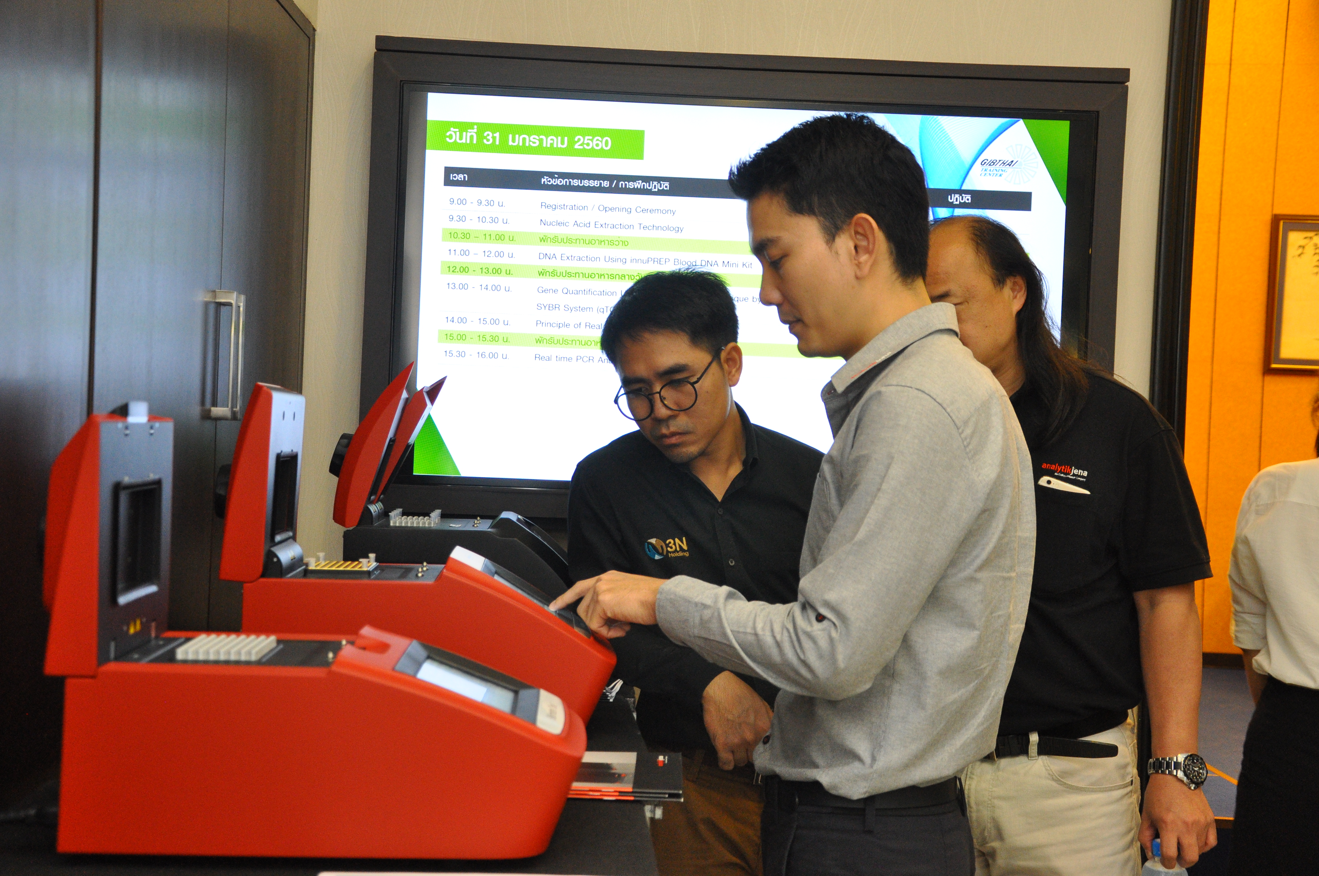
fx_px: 1757
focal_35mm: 48
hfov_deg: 41.2
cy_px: 438
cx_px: 660
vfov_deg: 28.0
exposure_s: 1/30
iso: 1250
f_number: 5
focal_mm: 32
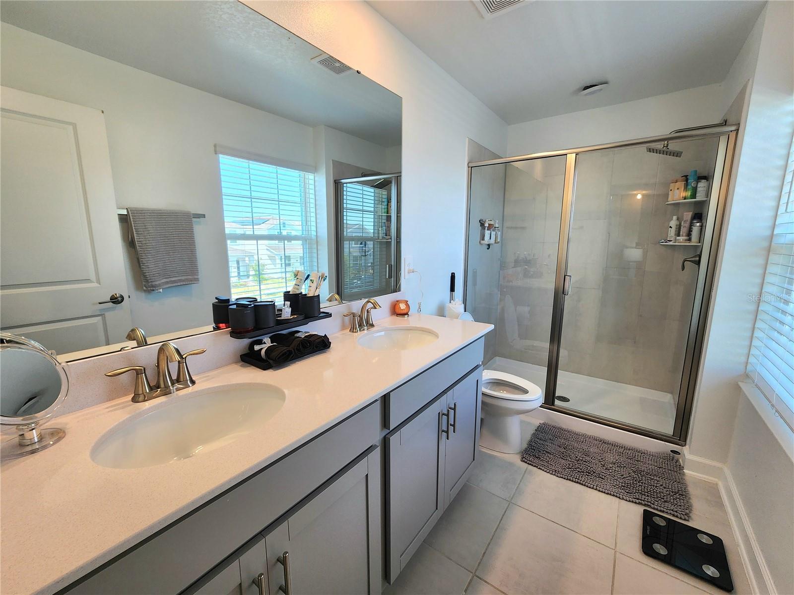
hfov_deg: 106.2
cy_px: 298
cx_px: 397
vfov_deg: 89.9
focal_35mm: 13
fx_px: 298
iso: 80
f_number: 2.2
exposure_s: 1/120
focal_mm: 2.2
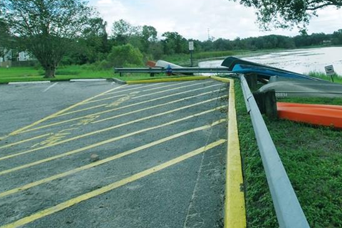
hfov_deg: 59.6
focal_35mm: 28
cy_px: 44
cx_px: 280
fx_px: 266
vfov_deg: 44.1
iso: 100
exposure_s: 1/250
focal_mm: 10
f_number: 8
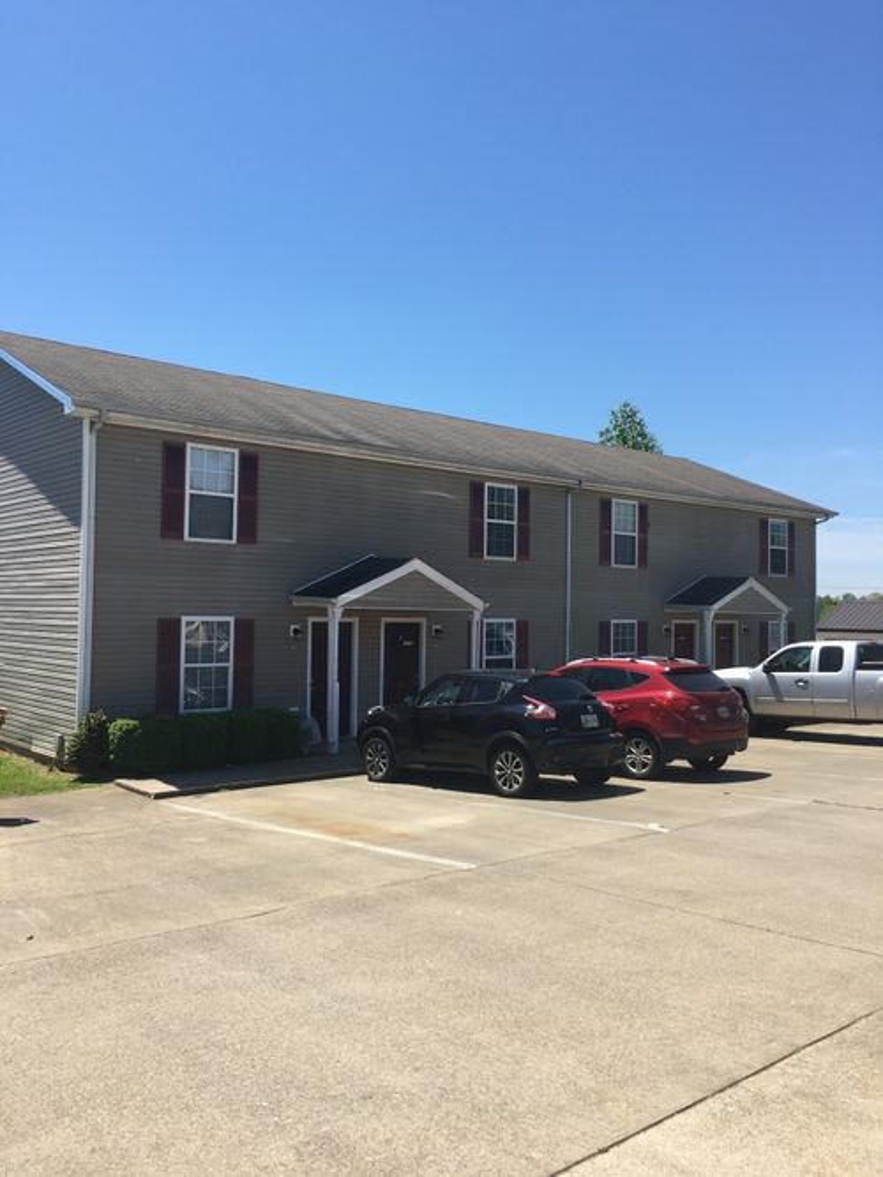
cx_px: 442
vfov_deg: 61.7
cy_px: 588
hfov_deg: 48.2
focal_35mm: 29
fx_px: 987
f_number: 2.2
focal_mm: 4.15
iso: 25
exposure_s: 1/1326
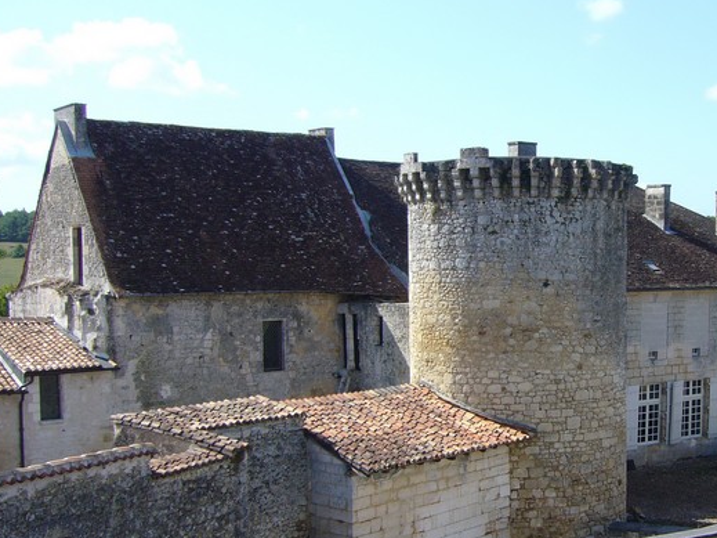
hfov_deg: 34.8
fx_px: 1118
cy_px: 321
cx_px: 533
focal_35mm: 54
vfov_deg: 27.0
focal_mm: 5.8
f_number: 5.6
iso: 100
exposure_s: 1/320
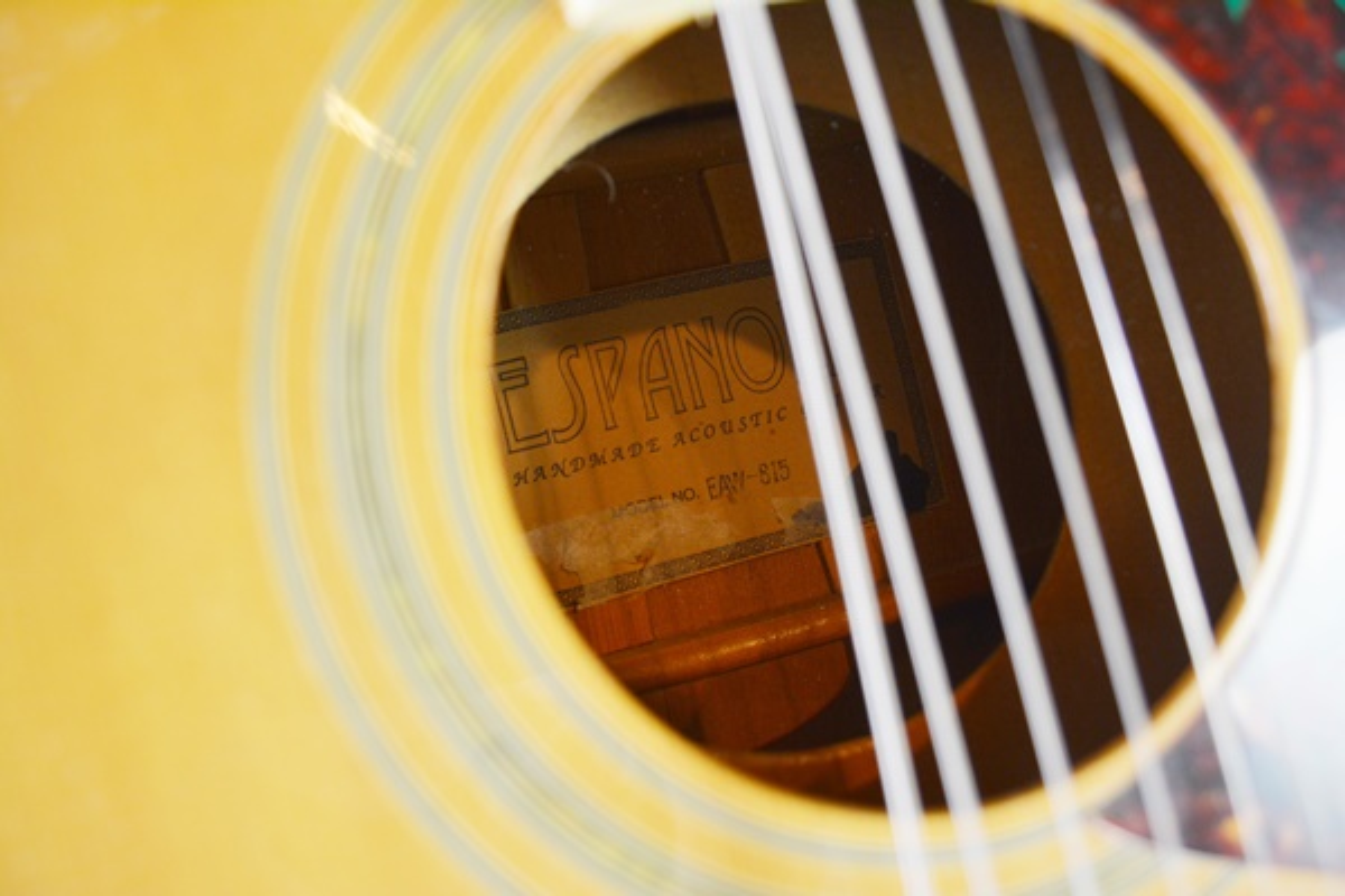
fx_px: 1009
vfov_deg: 47.9
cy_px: 448
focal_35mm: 27
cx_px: 672
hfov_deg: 67.4
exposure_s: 1/60
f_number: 4
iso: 450
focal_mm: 18
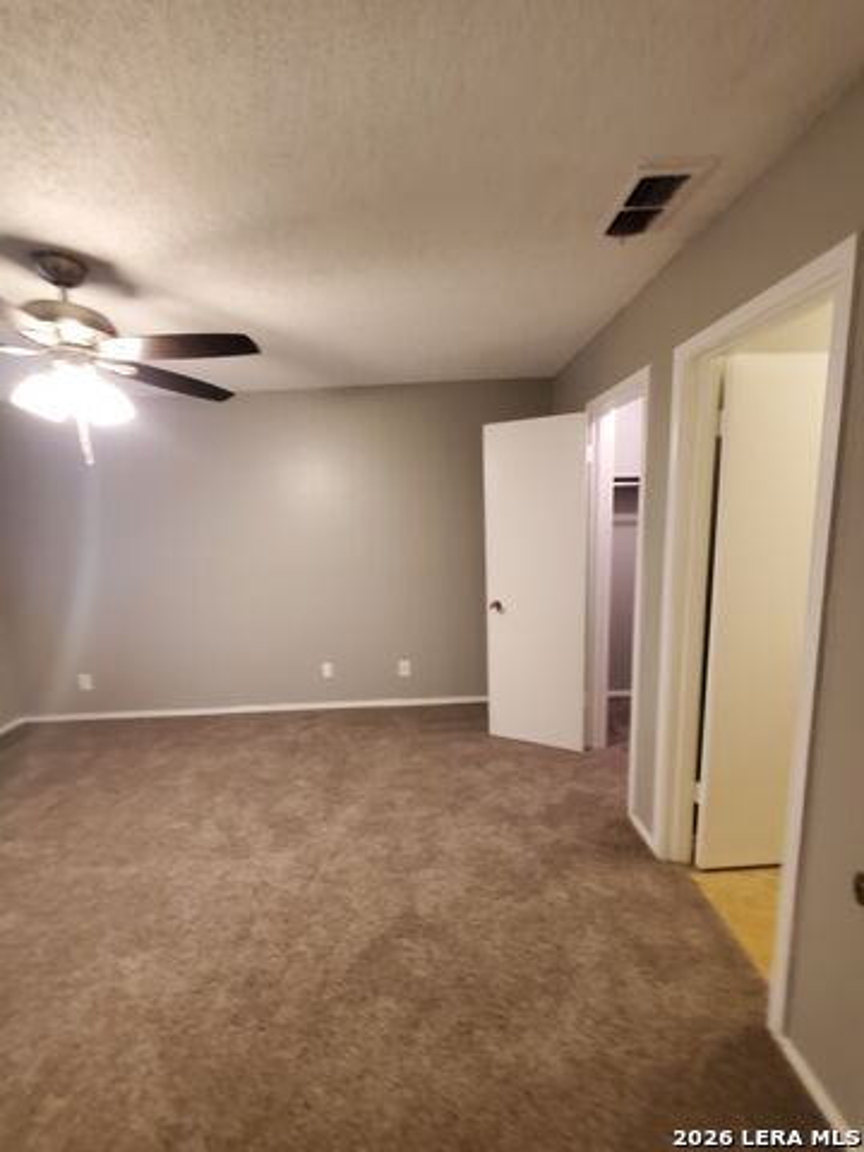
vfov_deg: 106.2
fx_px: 433
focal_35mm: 13
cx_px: 432
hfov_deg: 89.9
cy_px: 576
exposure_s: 1/29
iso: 500
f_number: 2.2
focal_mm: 1.8
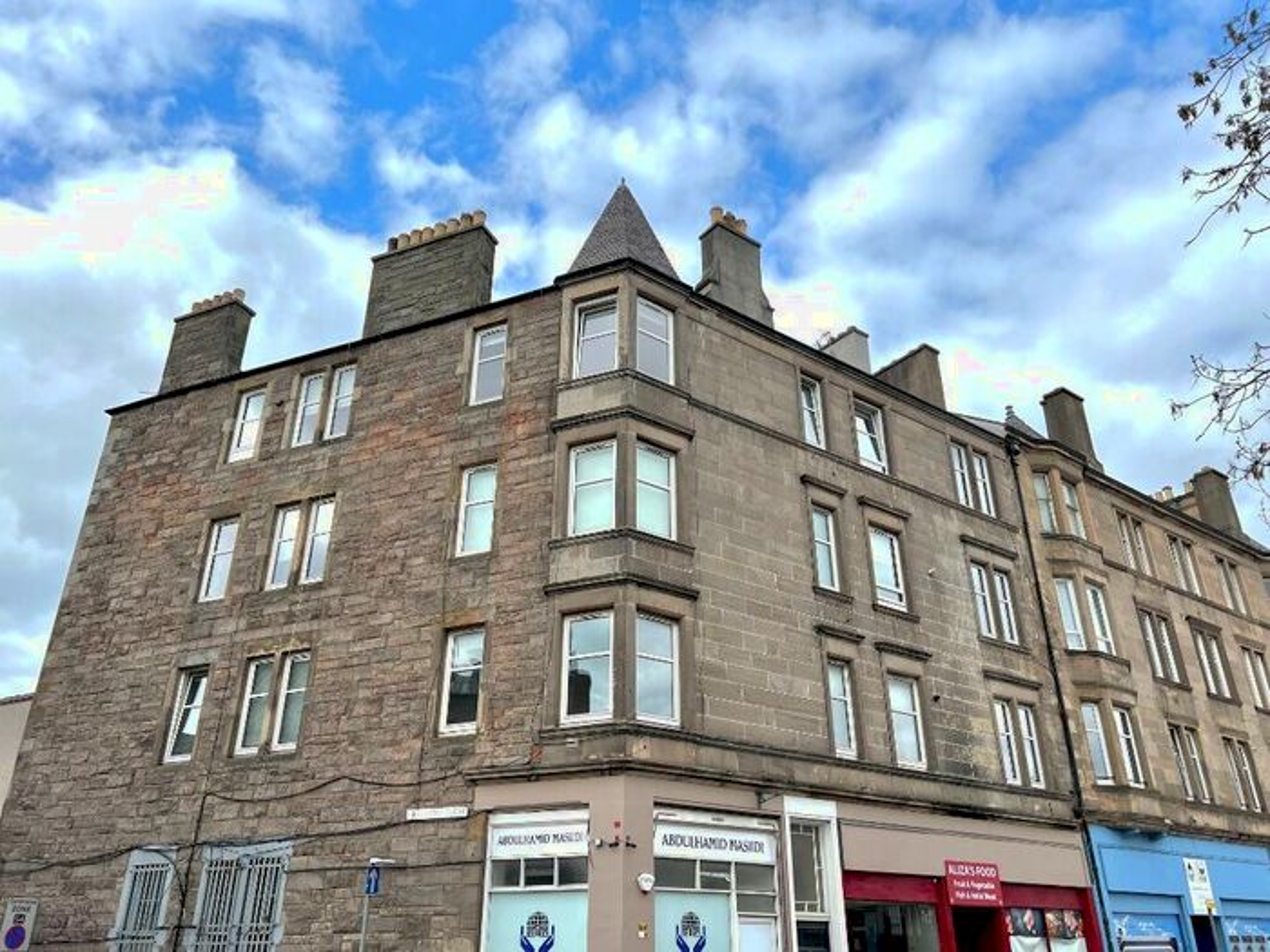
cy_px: 476
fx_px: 954
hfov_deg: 67.3
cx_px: 635
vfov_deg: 53.1
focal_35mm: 26
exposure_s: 1/2994
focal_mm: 5.7
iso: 50
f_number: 1.5
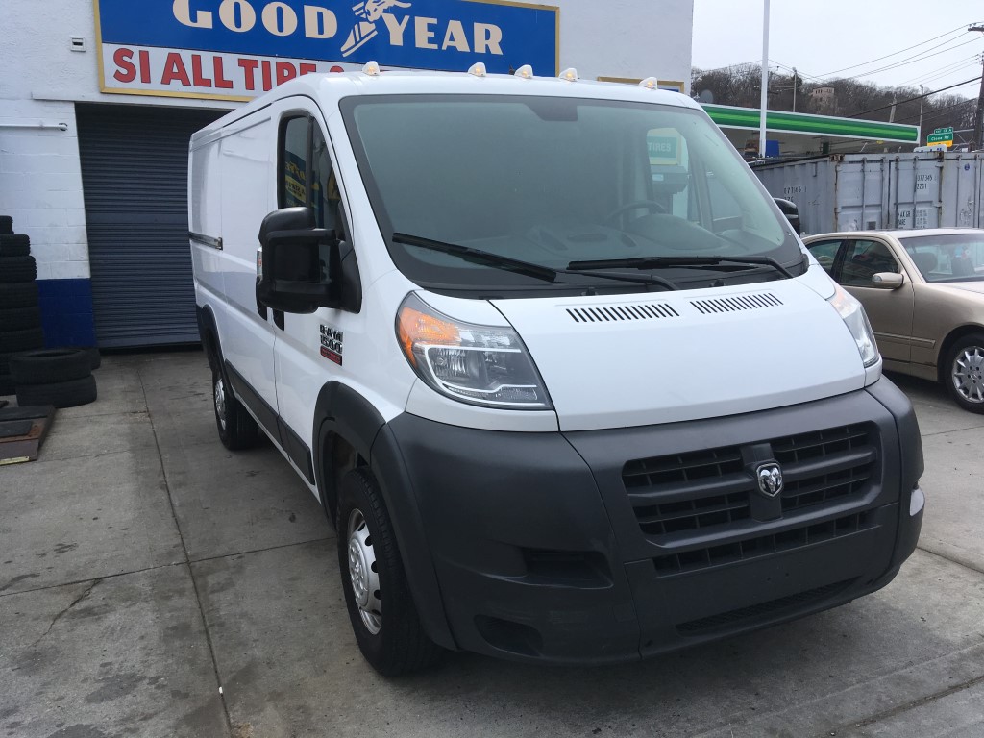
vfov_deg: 48.2
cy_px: 369
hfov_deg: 61.7
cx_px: 492
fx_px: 824
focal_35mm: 29
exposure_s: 1/1350
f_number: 2.2
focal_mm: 4.15
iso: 25
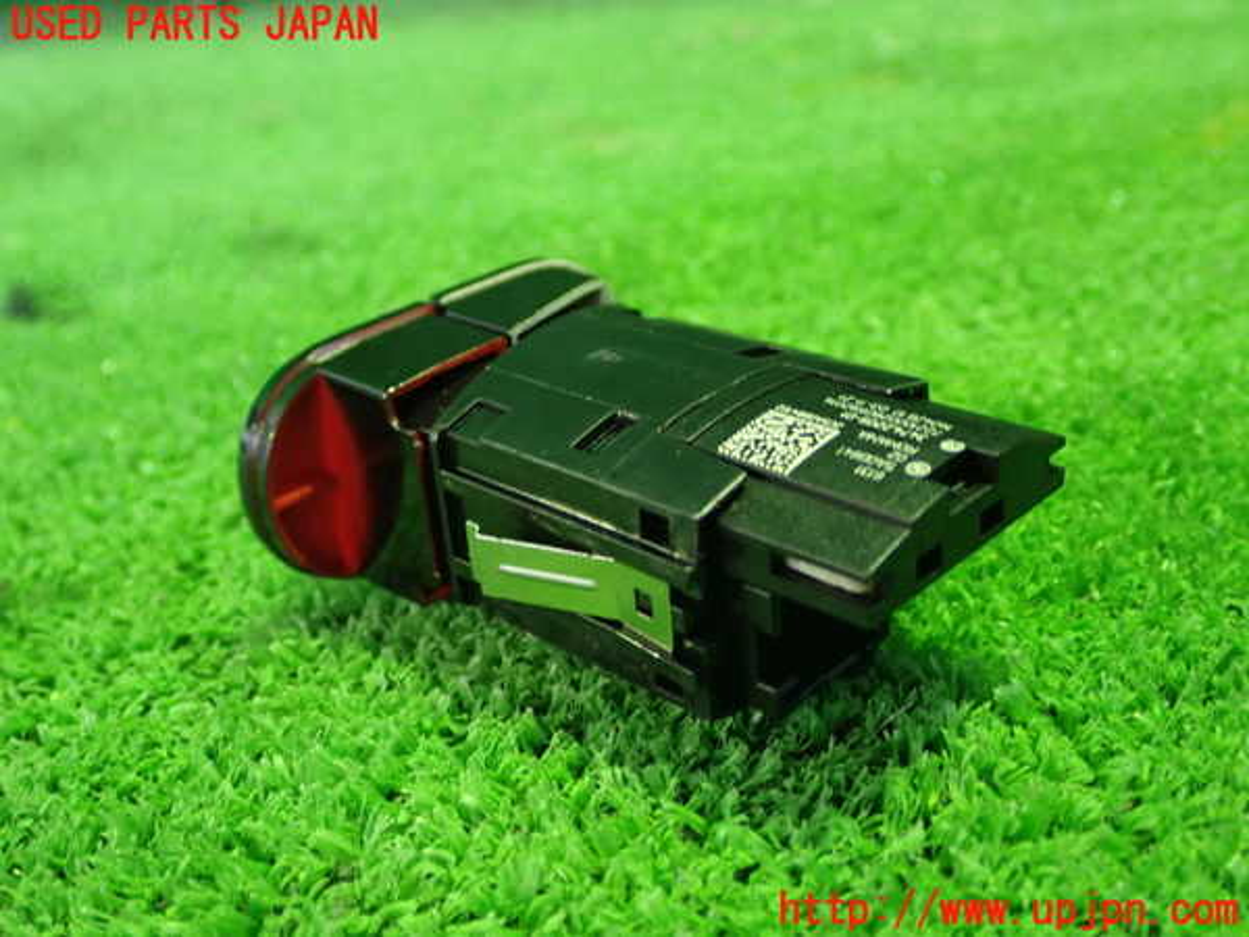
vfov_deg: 35.1
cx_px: 624
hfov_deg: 45.8
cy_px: 468
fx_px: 1479
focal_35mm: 41
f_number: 2.8
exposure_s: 1/15
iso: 800
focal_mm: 7.31
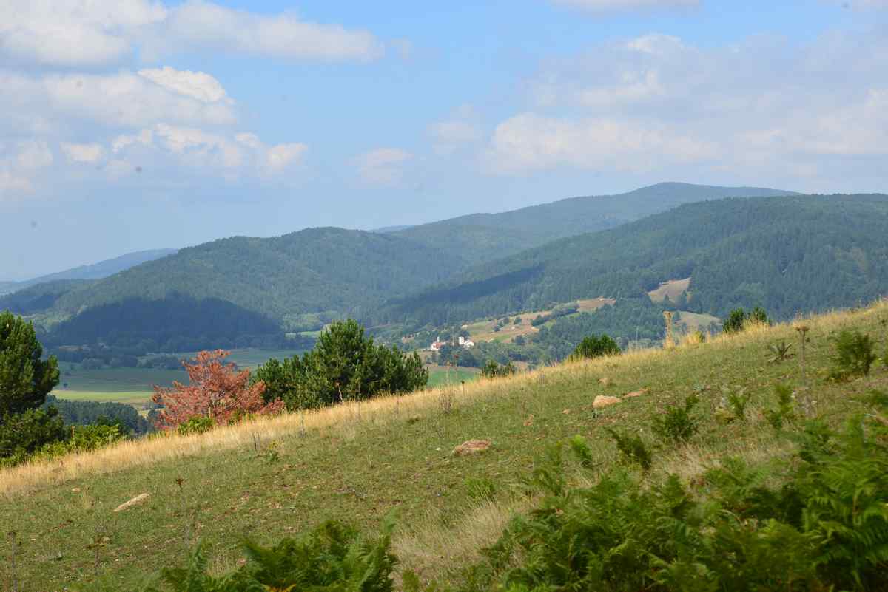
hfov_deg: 23.9
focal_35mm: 85
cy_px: 296
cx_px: 444
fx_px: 2097
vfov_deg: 16.1
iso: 200
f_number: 10
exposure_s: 1/250
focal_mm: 85
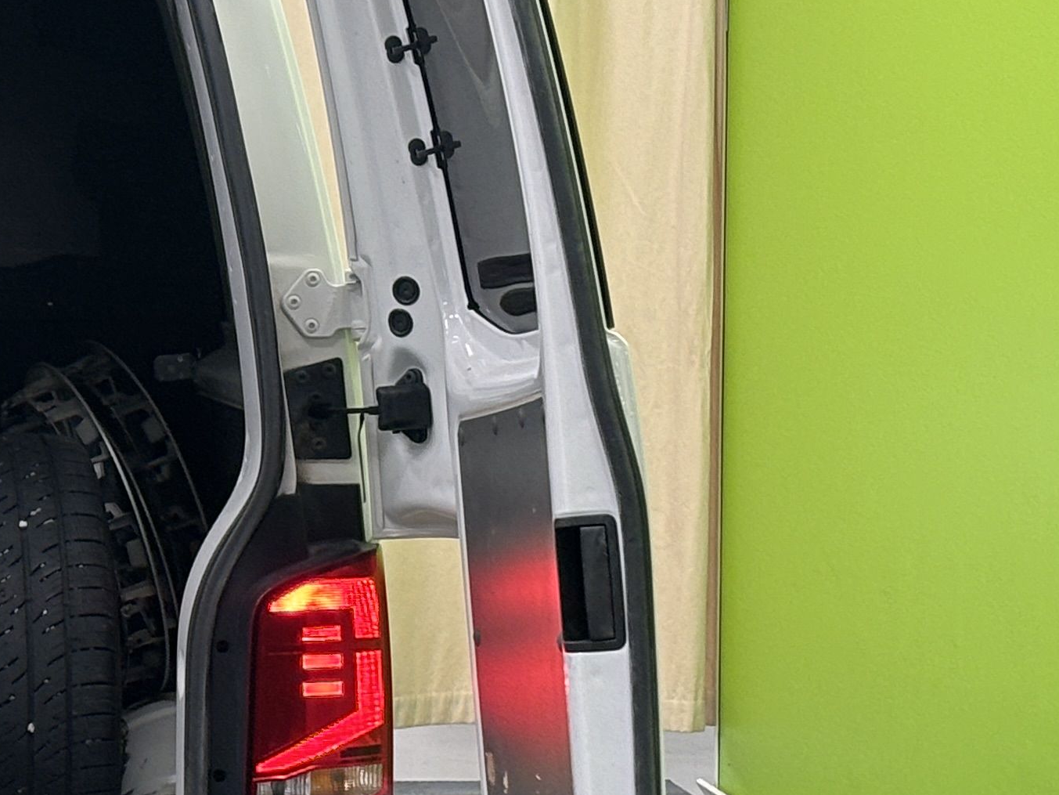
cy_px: 549
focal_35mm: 155
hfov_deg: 12.2
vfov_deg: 9.6
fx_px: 4742
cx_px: -449
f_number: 1.6
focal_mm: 5.96
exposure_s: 1/50
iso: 50
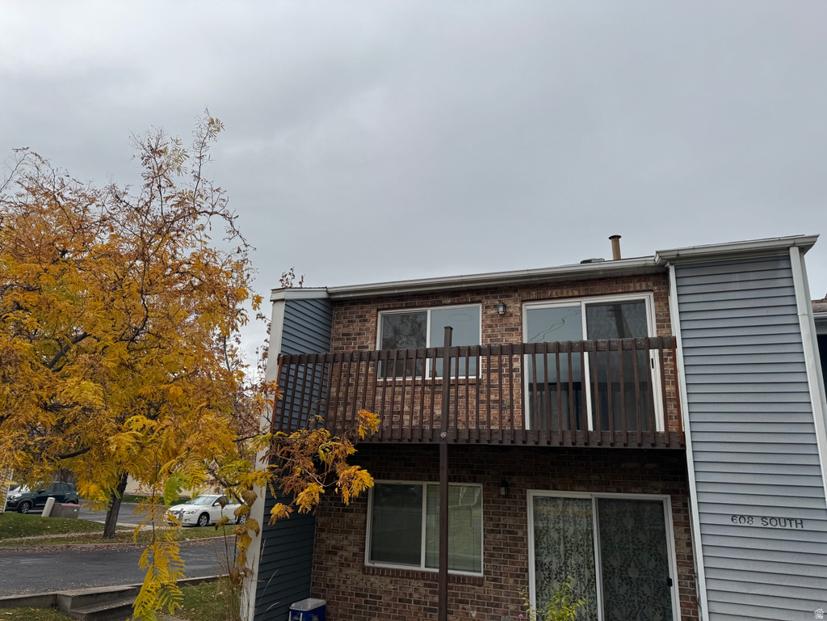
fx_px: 573
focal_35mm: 24
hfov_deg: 71.6
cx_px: 414
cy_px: 310
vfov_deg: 56.8
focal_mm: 6.76
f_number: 1.78
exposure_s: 1/5348
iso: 80
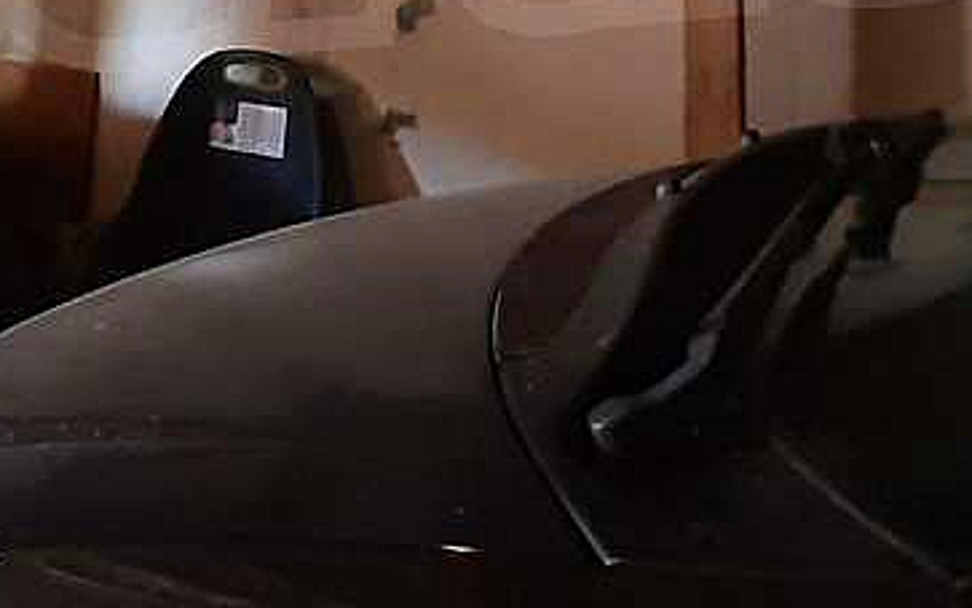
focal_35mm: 57
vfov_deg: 20.6
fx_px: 1510
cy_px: -200
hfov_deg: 31.9
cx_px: -78
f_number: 2.2
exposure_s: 1/25
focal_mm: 1.42
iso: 400
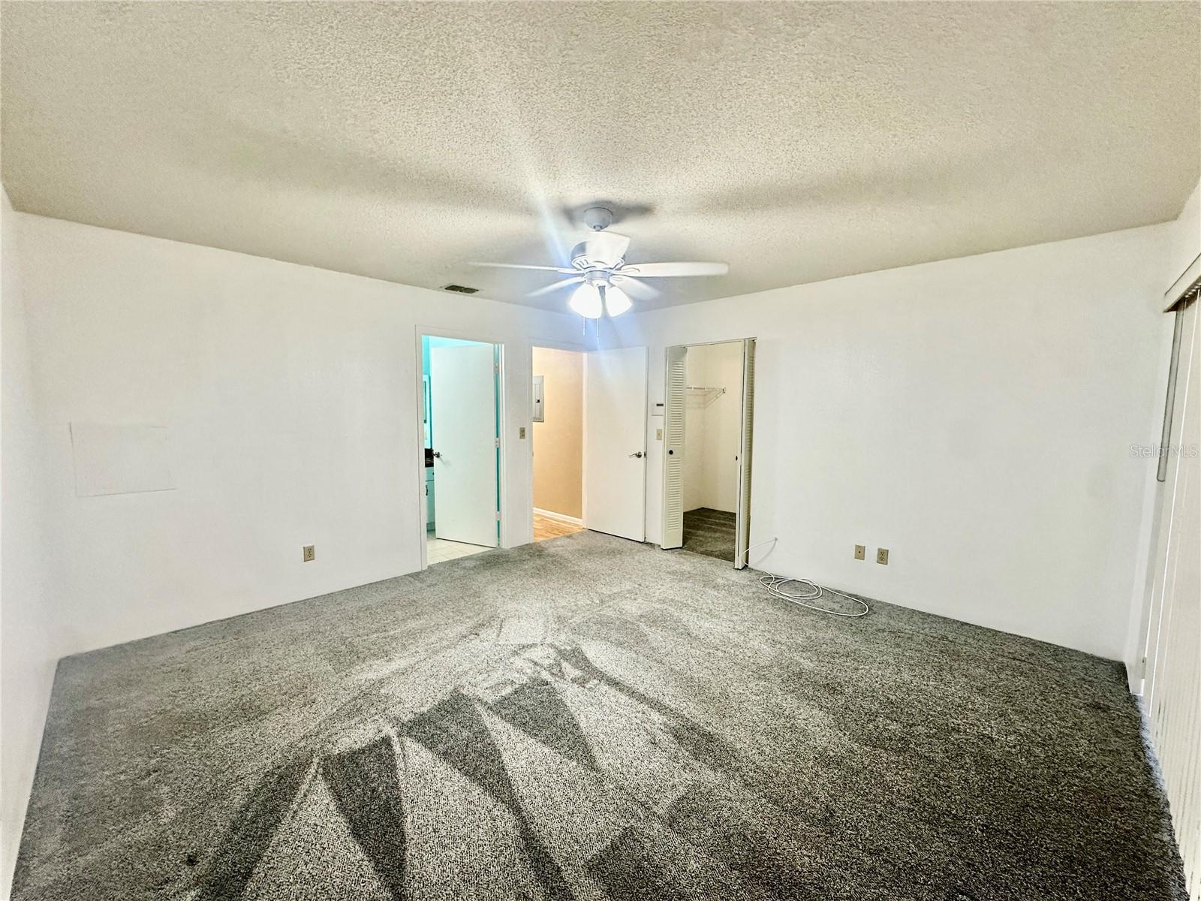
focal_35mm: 14
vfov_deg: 85.7
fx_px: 486
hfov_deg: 102.1
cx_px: 600
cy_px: 450
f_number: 2.2
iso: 160
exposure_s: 1/60
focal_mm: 2.22
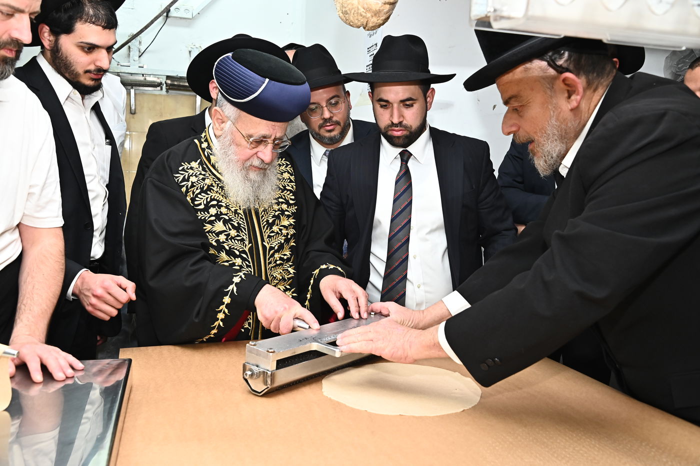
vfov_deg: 41.1
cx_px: 350
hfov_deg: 58.7
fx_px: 622
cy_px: 233
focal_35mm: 32
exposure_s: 1/200
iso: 1600
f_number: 7.1
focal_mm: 32
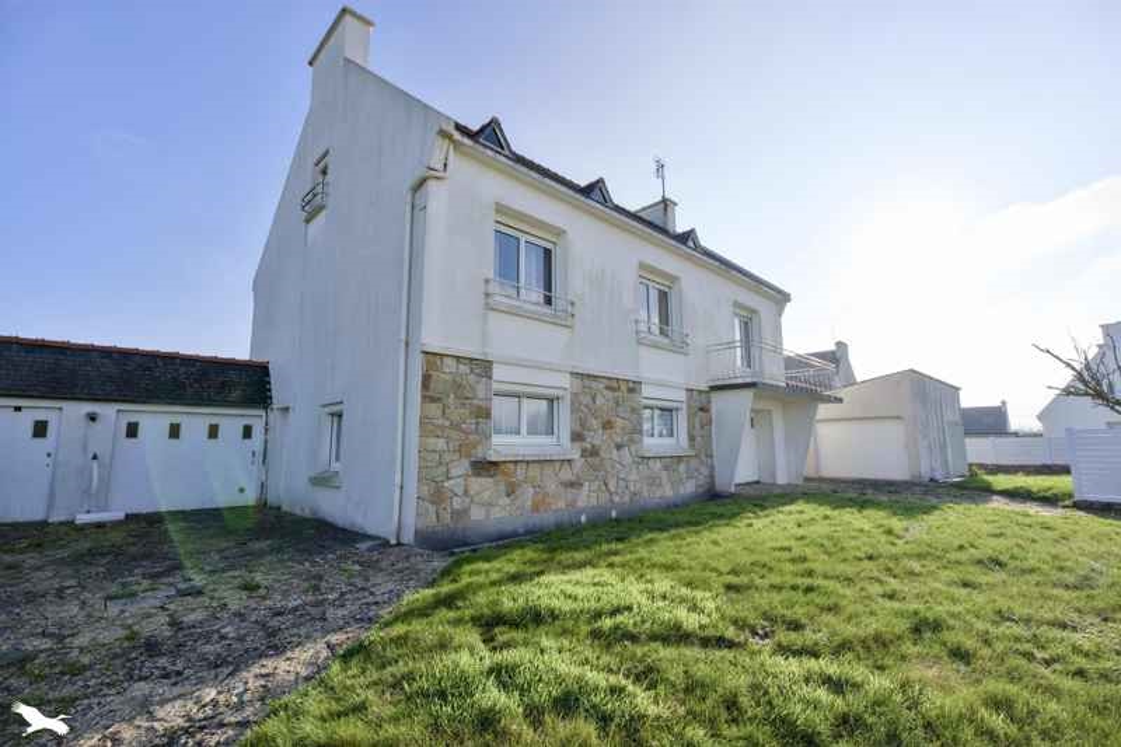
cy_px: 374
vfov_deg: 73.7
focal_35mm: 16
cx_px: 560
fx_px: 498
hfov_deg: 96.7
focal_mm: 16
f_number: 8
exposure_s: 1/4000
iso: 800
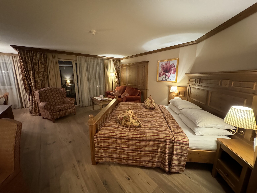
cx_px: 128
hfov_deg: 102.1
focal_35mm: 14
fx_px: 104
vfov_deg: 85.7
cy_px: 96
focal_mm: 2.22
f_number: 2.2
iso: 1000
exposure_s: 1/33
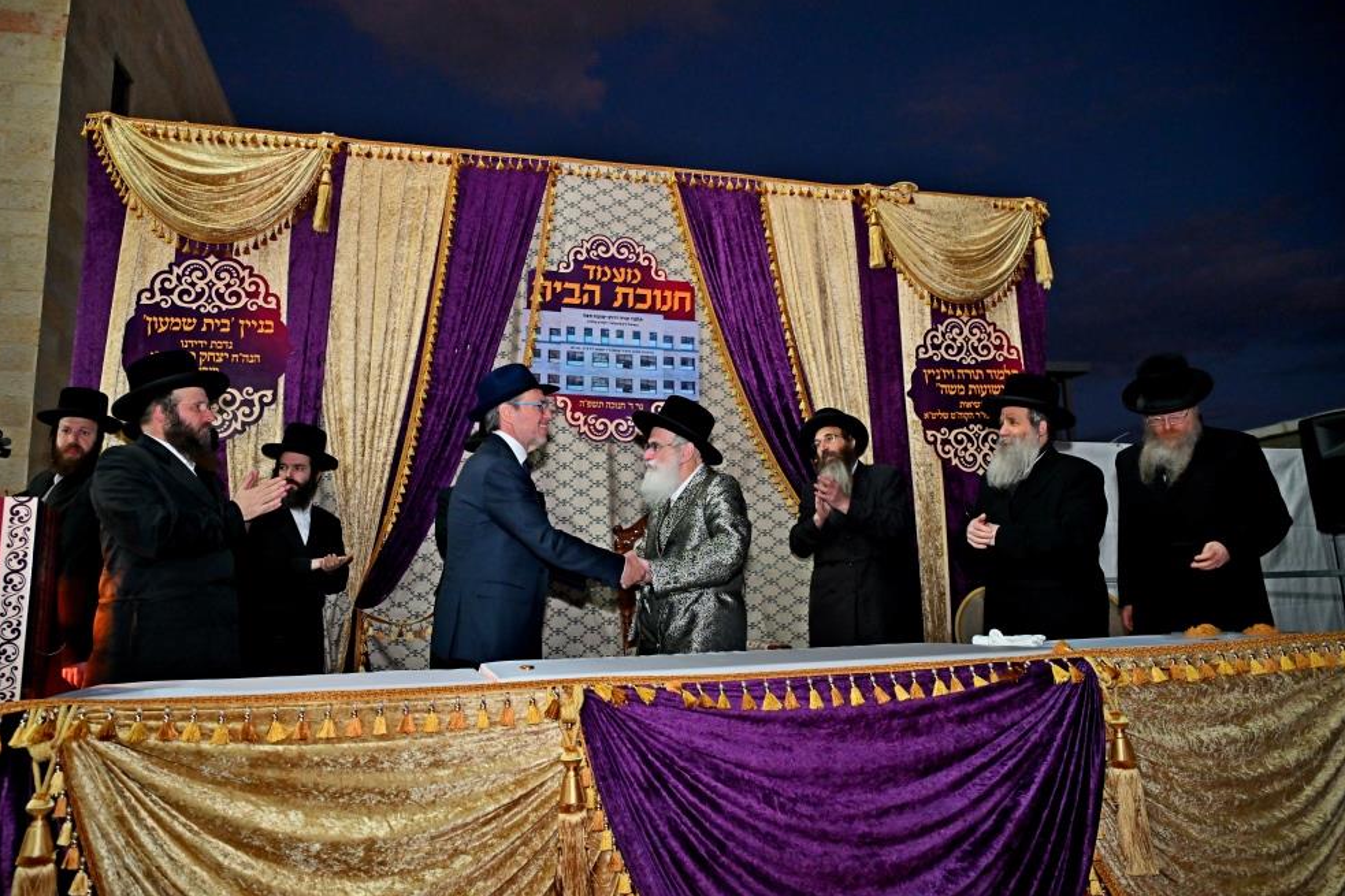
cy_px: 445
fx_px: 934
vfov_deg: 51.3
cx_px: 646
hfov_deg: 71.5
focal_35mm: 25
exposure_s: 1/200
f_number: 4
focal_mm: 24
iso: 1000
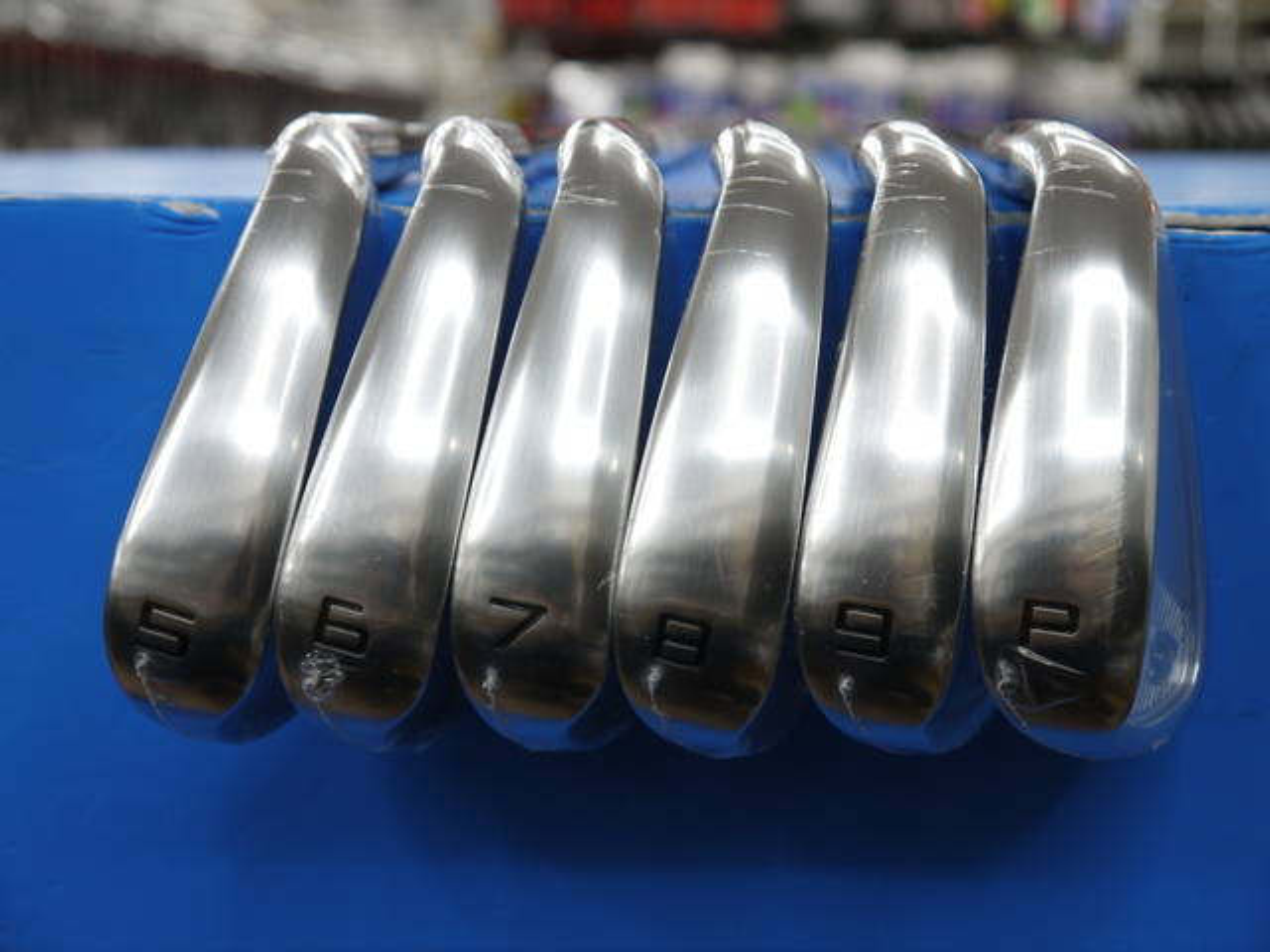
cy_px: 476
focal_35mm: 50
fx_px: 1834
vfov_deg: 29.1
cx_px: 635
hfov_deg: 38.2
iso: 200
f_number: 4.6
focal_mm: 25
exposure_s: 1/60
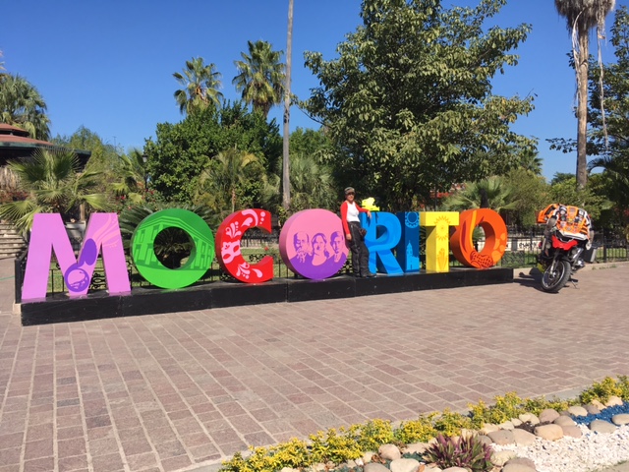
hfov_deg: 61.7
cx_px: 314
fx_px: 527
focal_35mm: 29
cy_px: 236
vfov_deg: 48.2
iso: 25
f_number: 2.2
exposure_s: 1/1603
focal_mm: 4.15
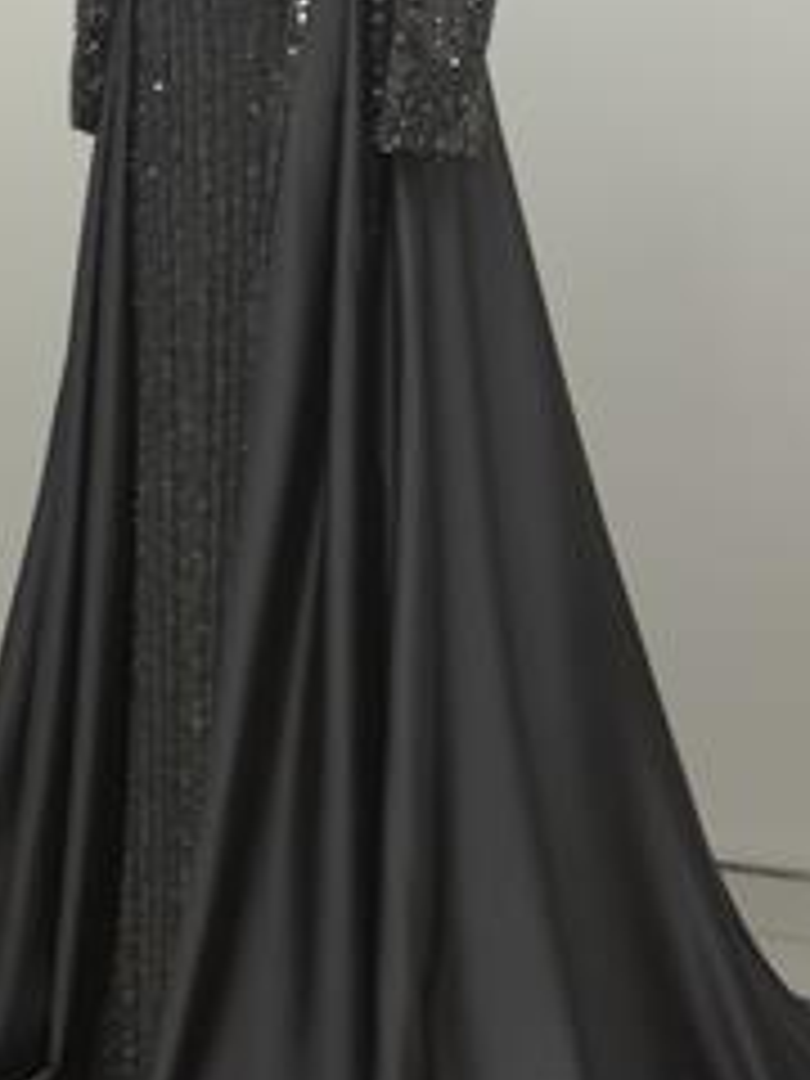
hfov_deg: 14.2
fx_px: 3245
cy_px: 360
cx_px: 333
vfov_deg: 18.8
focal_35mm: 104
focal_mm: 6.76
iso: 64
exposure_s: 1/606
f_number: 1.78
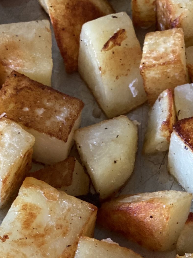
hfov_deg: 11.7
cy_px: 248
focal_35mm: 127
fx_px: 944
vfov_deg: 15.3
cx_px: 82
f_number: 2
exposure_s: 1/40
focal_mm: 6
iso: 200
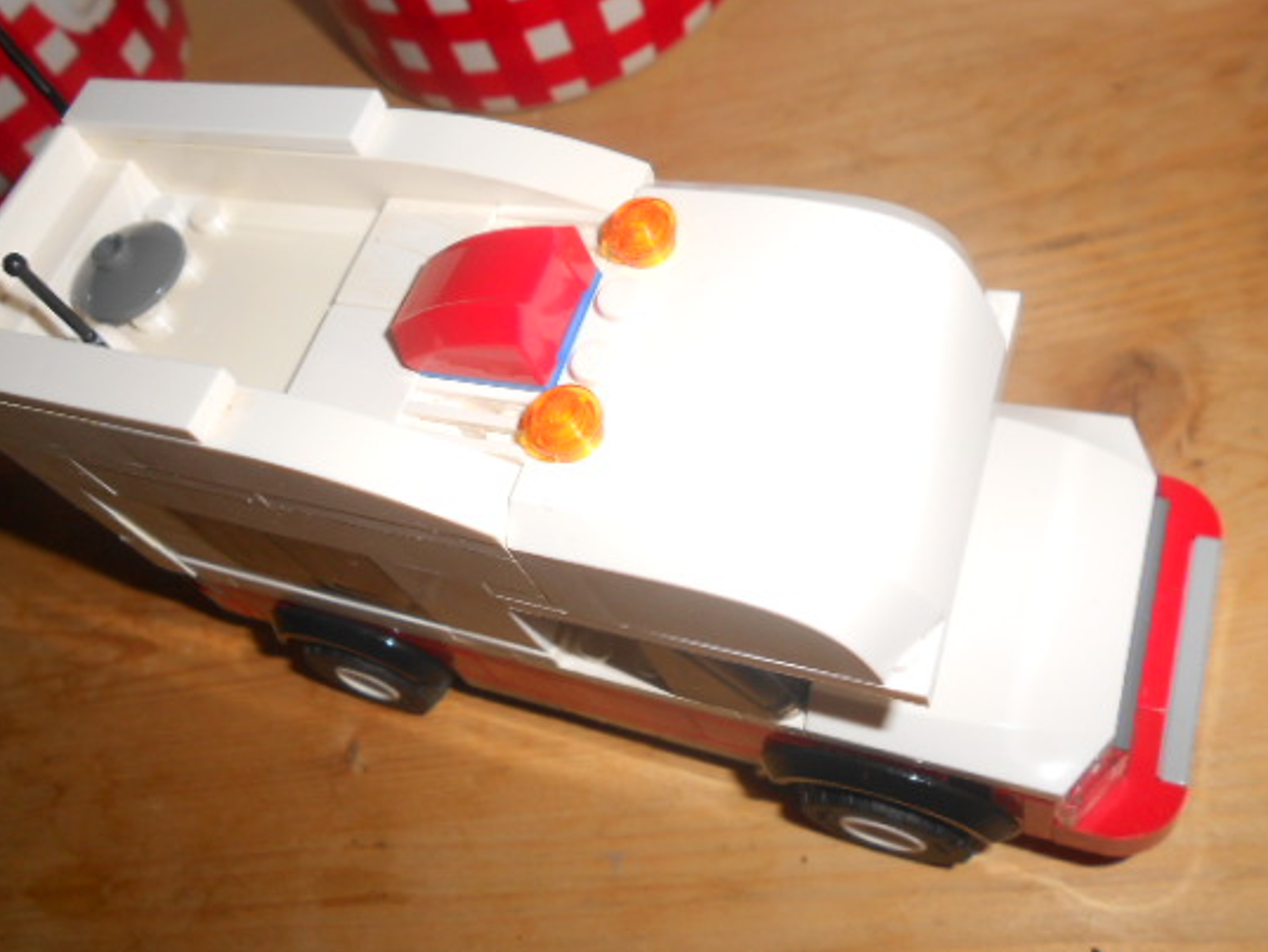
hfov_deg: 58.2
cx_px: 571
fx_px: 1136
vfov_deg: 45.4
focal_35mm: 31
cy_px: 439
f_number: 8
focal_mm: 4.6
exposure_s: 1/25
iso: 80
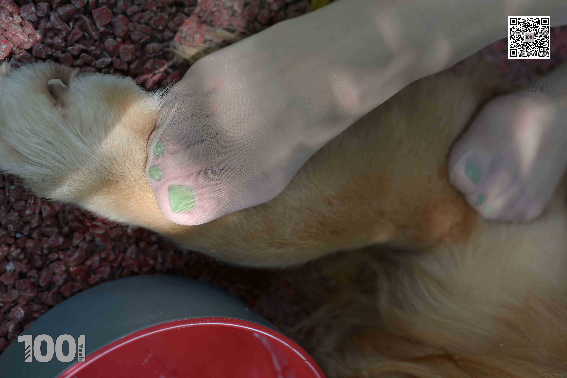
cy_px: 189
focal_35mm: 35
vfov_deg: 37.9
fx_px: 551
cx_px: 284
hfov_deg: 54.4
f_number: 4
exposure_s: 1/250
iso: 360
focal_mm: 35
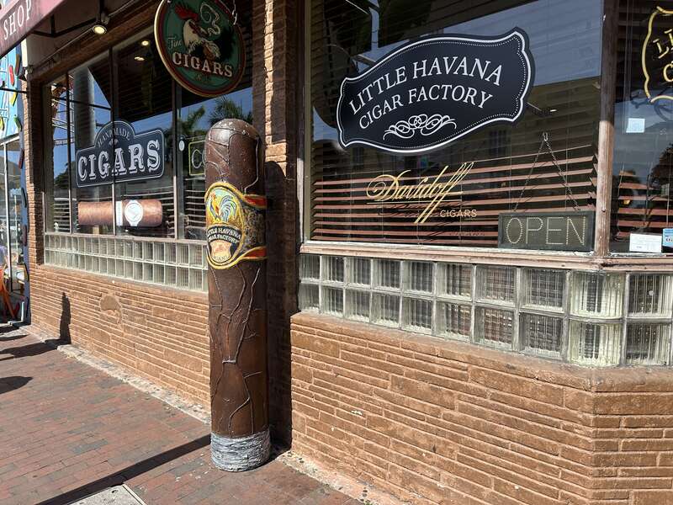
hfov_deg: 71.6
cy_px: 252
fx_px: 467
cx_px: 336
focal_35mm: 24
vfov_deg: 56.8
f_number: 1.78
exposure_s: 1/2967
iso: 80
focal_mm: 6.86
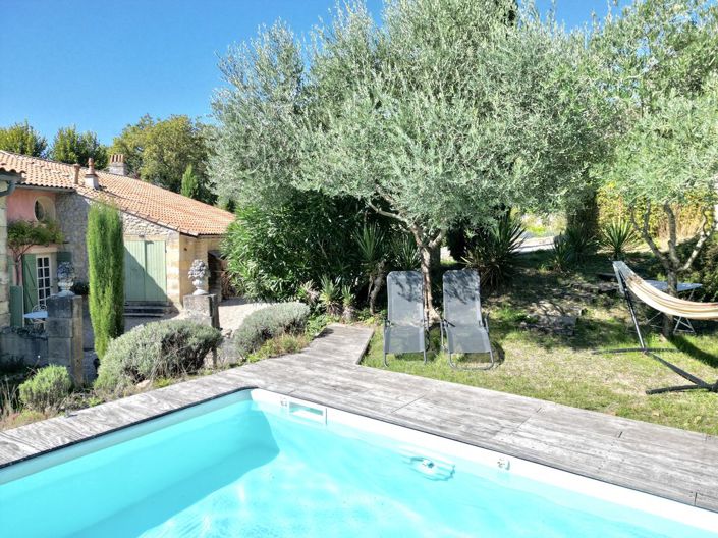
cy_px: 269
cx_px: 359
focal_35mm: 24
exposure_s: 1/3200
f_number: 1.7
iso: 100
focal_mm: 6.72
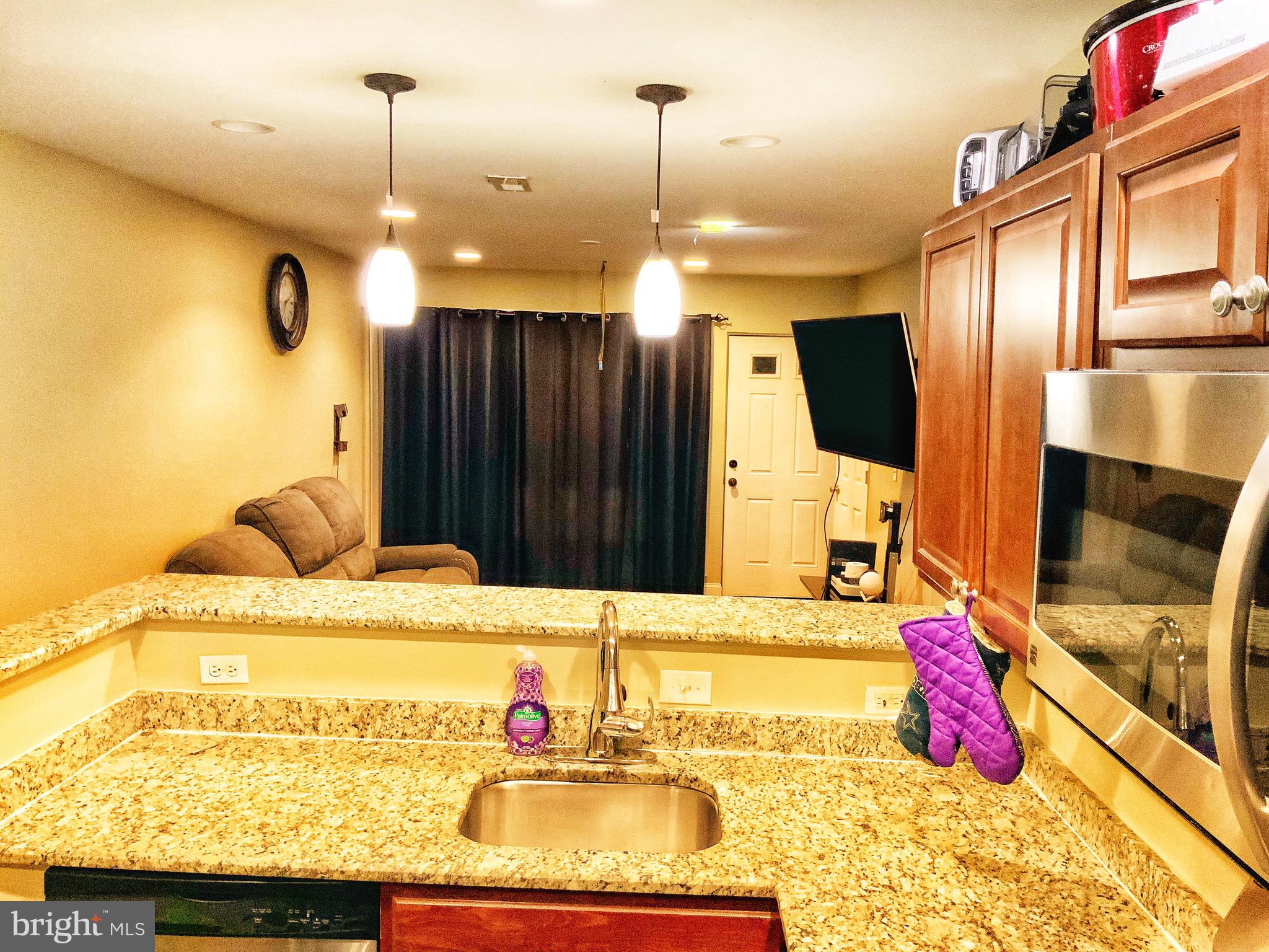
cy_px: 476
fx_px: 1063
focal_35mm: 29
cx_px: 634
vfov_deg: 48.2
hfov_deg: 61.7
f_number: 1.8
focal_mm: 3
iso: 250
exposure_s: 1/40
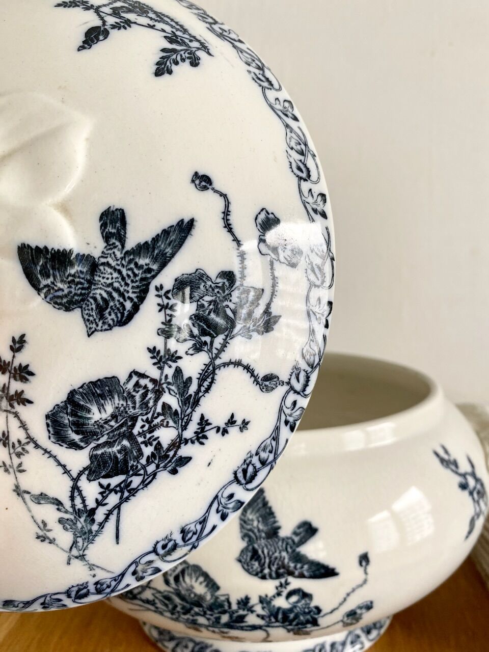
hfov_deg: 53.1
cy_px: 326
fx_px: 490
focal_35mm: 26
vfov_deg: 67.3
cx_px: 244
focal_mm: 4.25
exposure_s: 1/121
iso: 80
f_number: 1.8
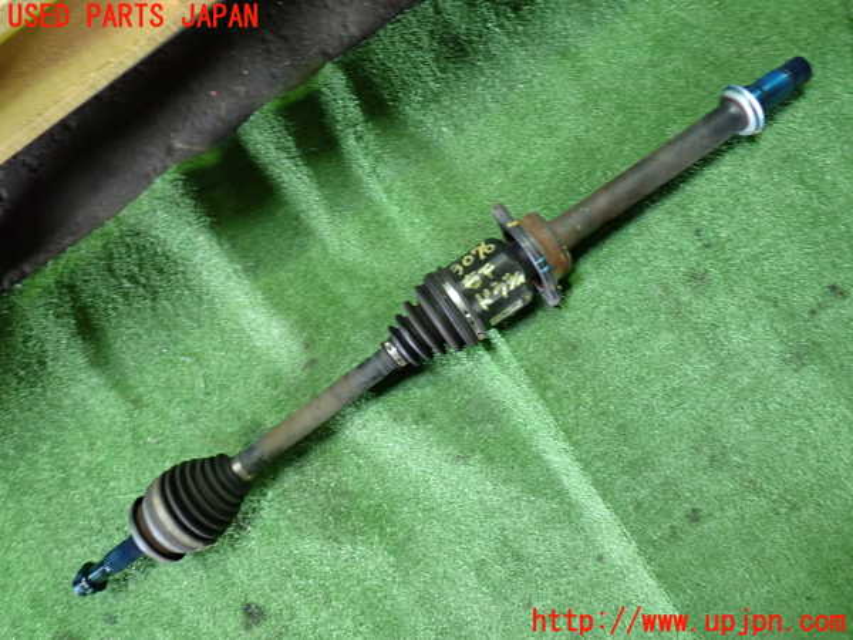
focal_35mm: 28
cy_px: 320
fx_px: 690
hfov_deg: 63.4
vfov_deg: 49.7
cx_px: 426
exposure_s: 1/30
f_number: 2.2
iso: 400
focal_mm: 5.05
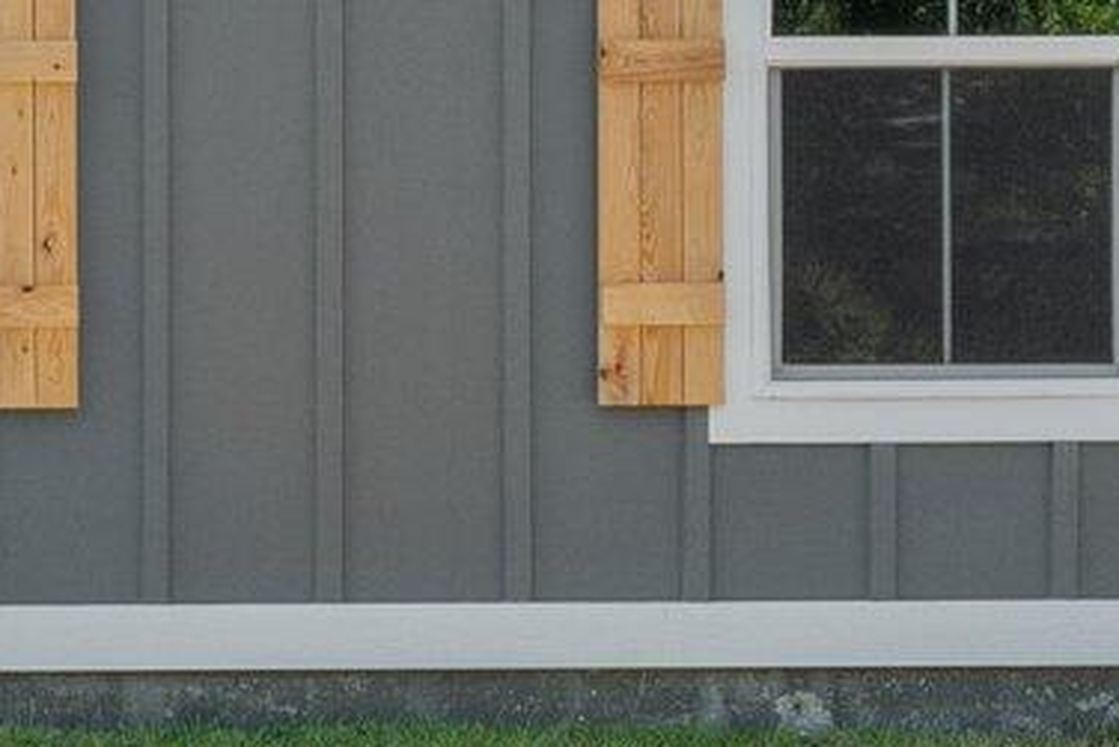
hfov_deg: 13.3
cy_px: 198
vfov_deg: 9.3
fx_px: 4571
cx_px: -506
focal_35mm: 147
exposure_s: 1/250
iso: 400
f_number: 8
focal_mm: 18
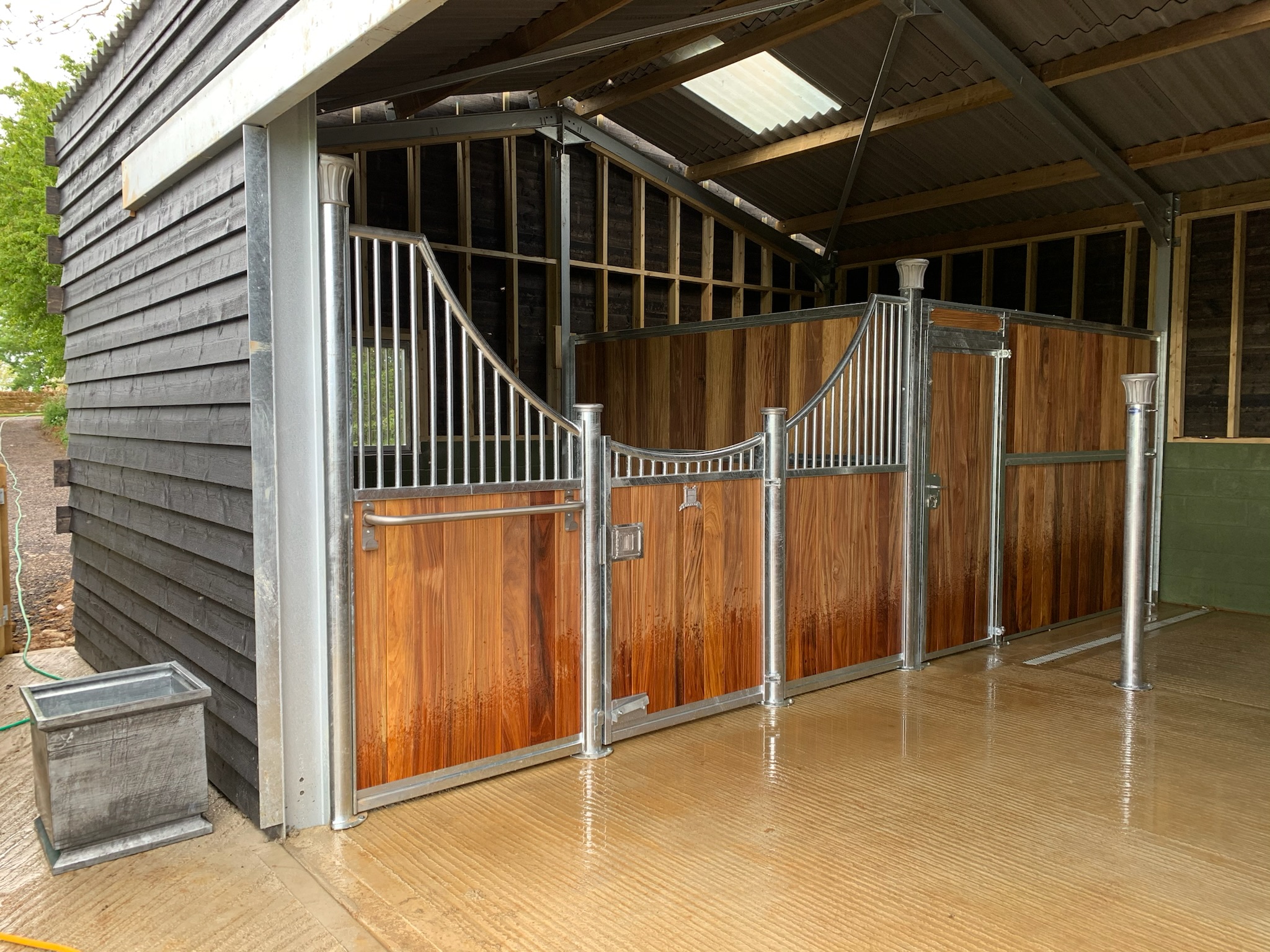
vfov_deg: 53.1
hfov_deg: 67.3
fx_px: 954
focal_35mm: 26
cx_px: 635
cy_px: 476
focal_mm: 4.25
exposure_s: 1/122
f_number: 1.8
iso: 50
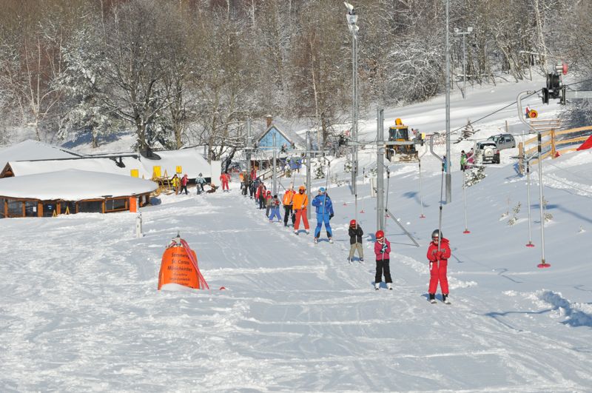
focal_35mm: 153
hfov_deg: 13.4
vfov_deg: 8.9
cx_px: 296
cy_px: 196
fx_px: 2512
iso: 200
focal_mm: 102
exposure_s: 1/640
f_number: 13
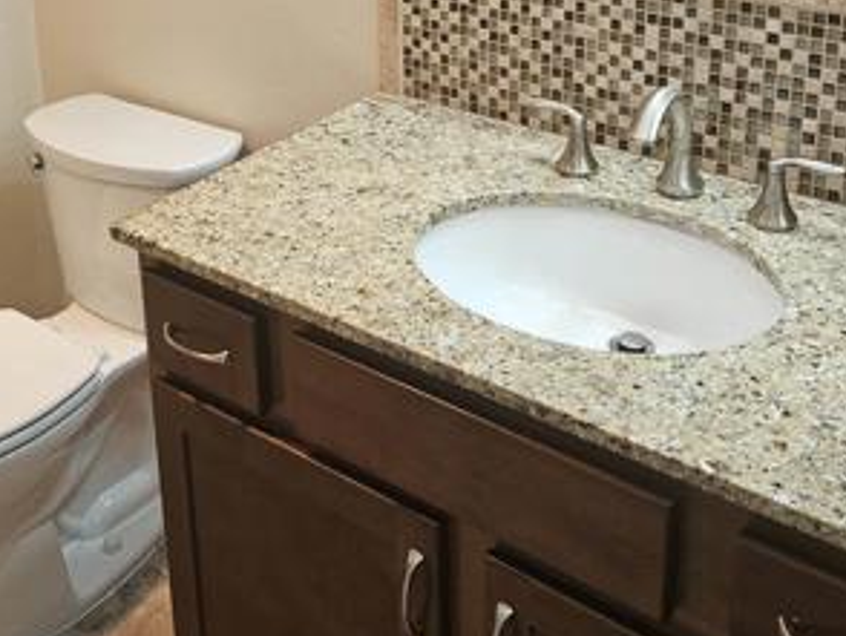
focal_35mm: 50
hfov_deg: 37.6
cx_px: 265
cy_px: 69
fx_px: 1223
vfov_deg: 28.1
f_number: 1.8
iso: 50
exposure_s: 1/60
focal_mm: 5.4
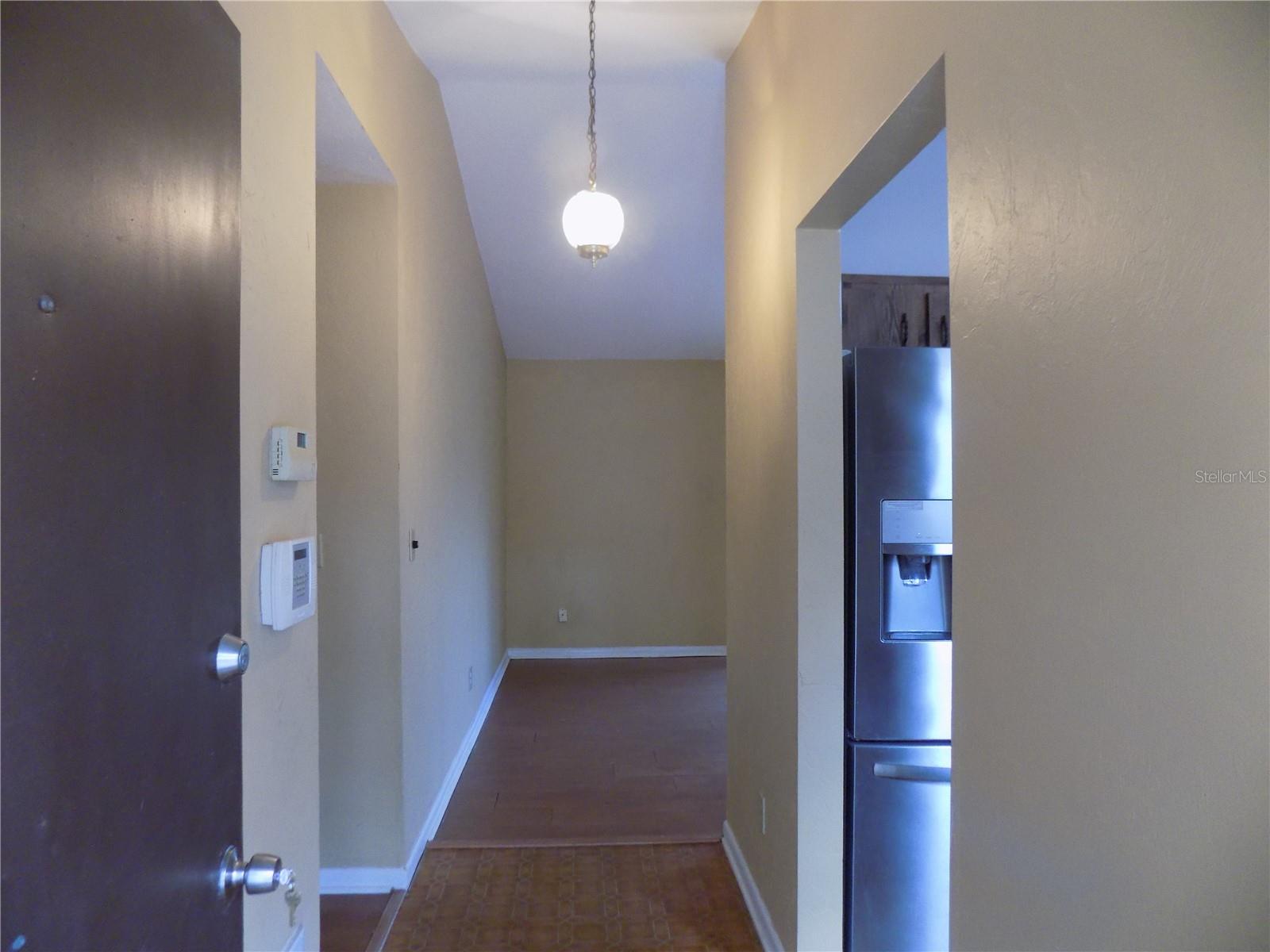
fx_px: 844
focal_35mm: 23
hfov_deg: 73.9
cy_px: 476
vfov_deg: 58.9
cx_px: 635
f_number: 3.1
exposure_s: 1/30
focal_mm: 4
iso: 320
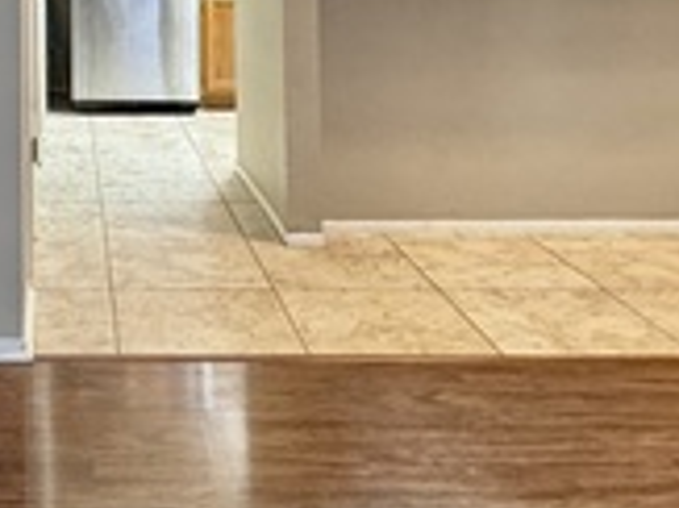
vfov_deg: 24.0
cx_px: 17
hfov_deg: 32.5
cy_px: -112
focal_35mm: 55
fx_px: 1078
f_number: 2.2
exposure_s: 1/60
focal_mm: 2.22
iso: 500
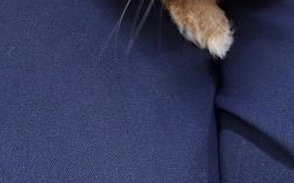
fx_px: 625
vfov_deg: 14.9
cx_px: 259
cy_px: -126
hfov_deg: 25.7
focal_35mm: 78
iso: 250
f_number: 2
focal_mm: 4.5
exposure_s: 1/30
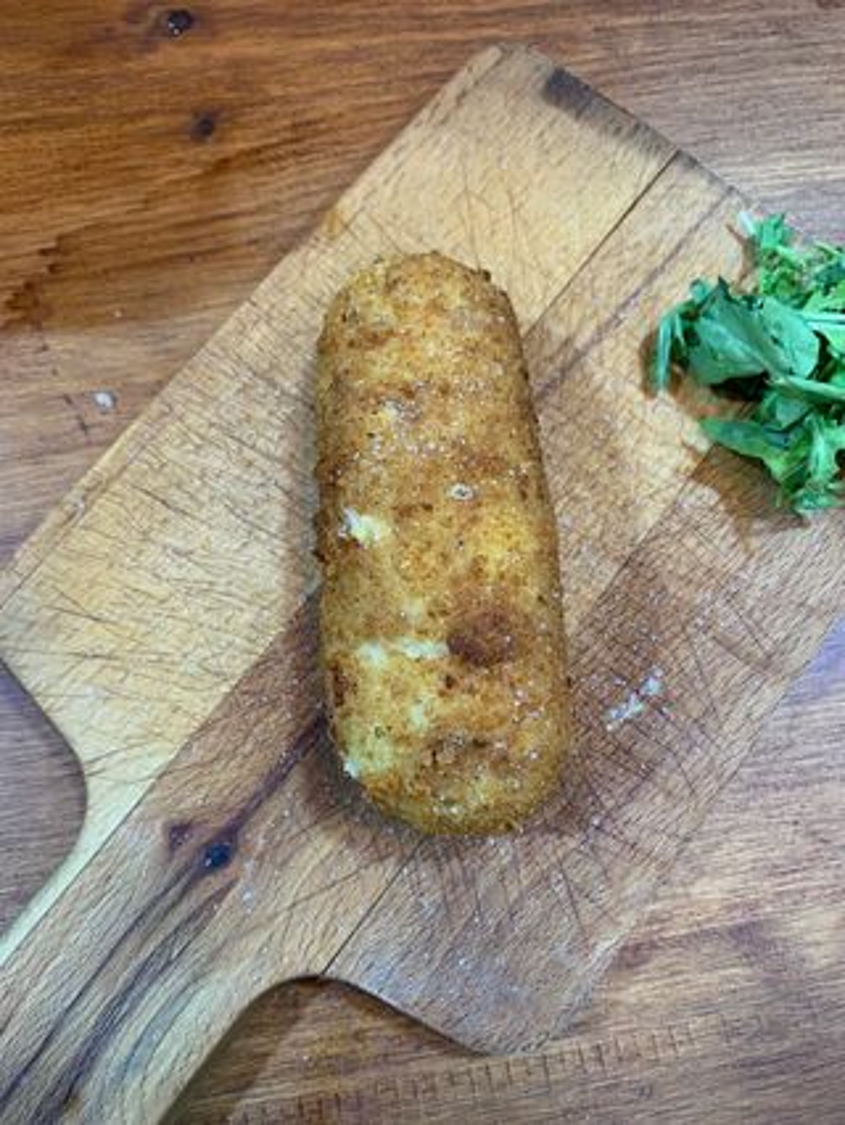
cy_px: 562
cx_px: 422
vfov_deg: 67.3
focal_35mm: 26
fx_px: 845
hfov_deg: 53.1
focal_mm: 4.25
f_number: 1.8
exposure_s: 1/50
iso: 80
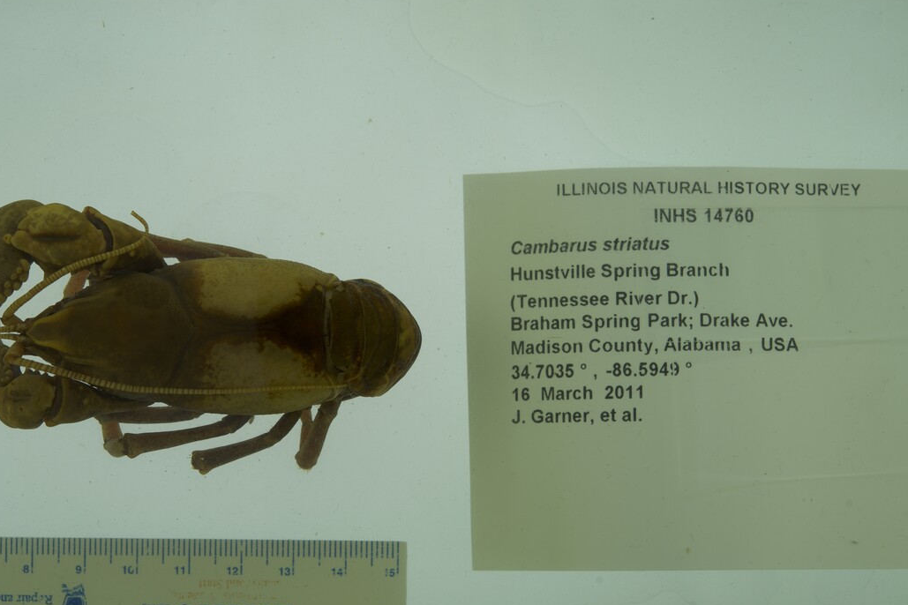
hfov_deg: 28.8
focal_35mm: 70
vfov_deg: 19.5
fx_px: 1765
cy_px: 328
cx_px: 407
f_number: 9
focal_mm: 60
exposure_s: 1/80
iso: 50
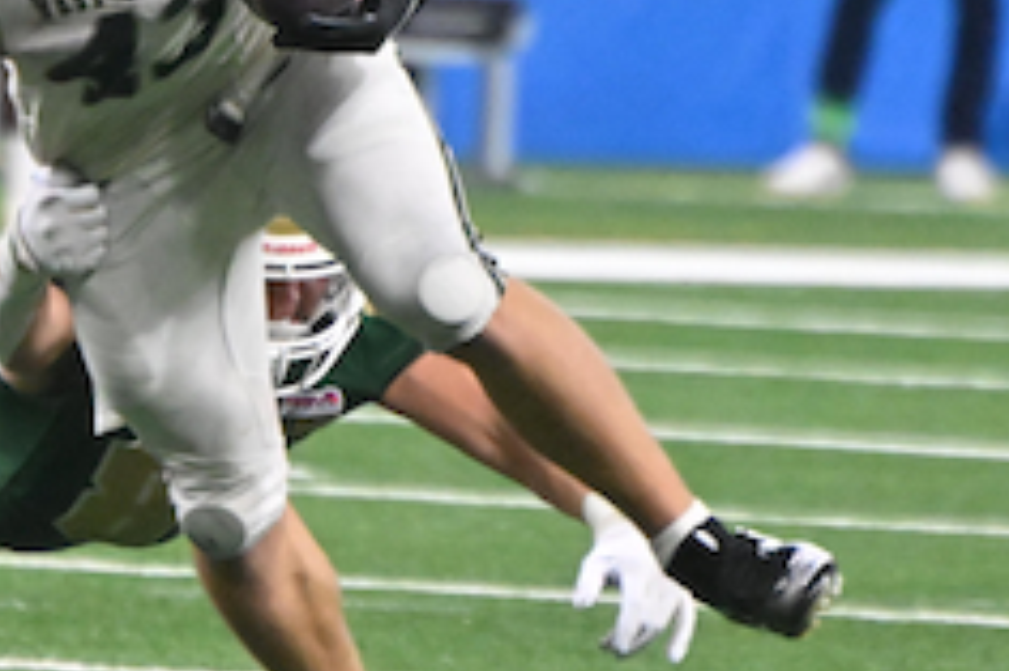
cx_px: 4
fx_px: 25683
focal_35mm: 917
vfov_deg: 1.5
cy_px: 49
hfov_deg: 2.2
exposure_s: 1/1600
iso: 8000
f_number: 5.6
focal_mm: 360
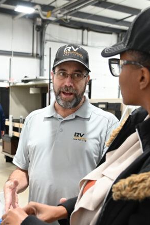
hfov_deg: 25.4
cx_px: 56
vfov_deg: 37.1
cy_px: 149
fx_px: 331
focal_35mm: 53
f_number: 4
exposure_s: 1/125
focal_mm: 30
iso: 1800
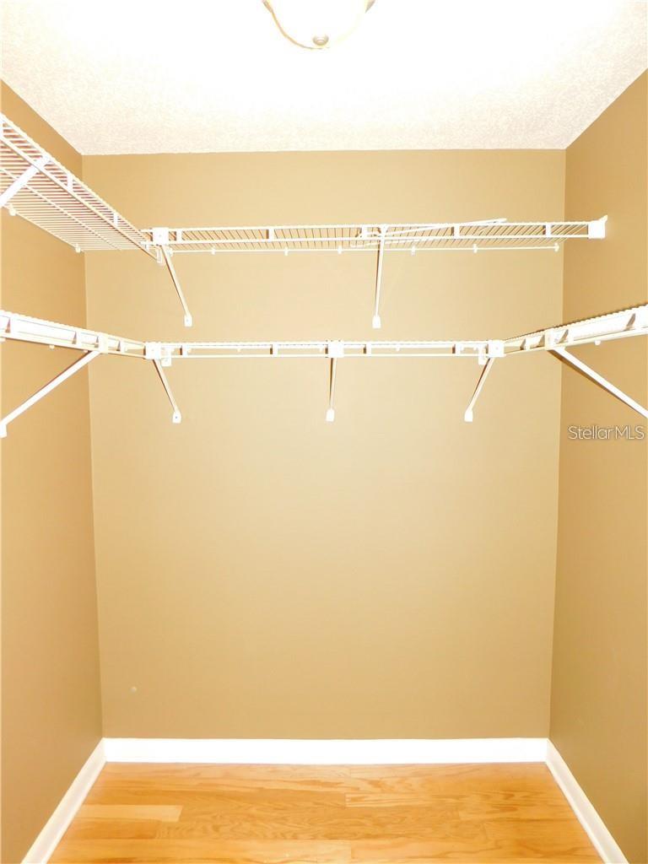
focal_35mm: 23
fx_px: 574
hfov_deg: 58.9
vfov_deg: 73.9
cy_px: 432
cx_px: 324
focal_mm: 4
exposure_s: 1/30
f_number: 3
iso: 220
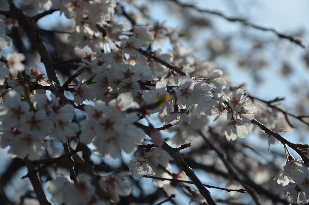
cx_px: 154
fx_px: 1349
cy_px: 102
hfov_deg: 13.1
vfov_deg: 8.7
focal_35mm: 158
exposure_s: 1/1000
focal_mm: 105
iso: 100
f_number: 8
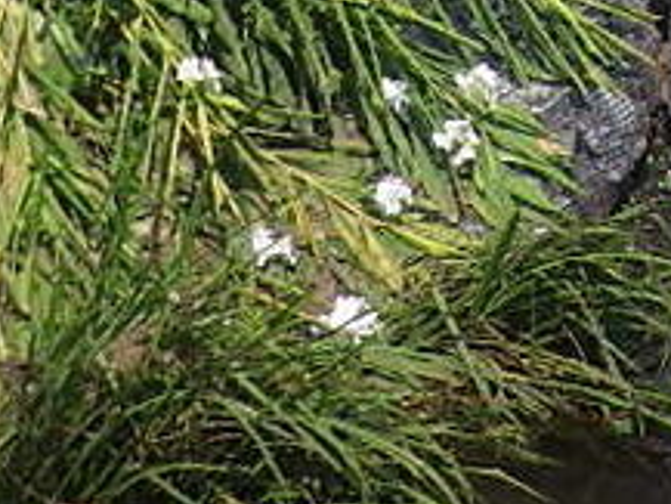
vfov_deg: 7.4
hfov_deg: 10.2
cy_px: -665
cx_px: 1030
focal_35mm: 188
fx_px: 3646
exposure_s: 1/800
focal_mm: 6.1
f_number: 4.6
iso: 125
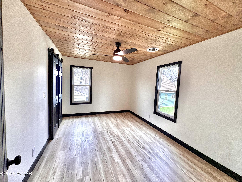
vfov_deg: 85.7
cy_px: 91
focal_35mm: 14
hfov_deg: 102.1
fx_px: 98
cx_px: 121
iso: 125
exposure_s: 1/124
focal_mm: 2.22
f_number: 2.2
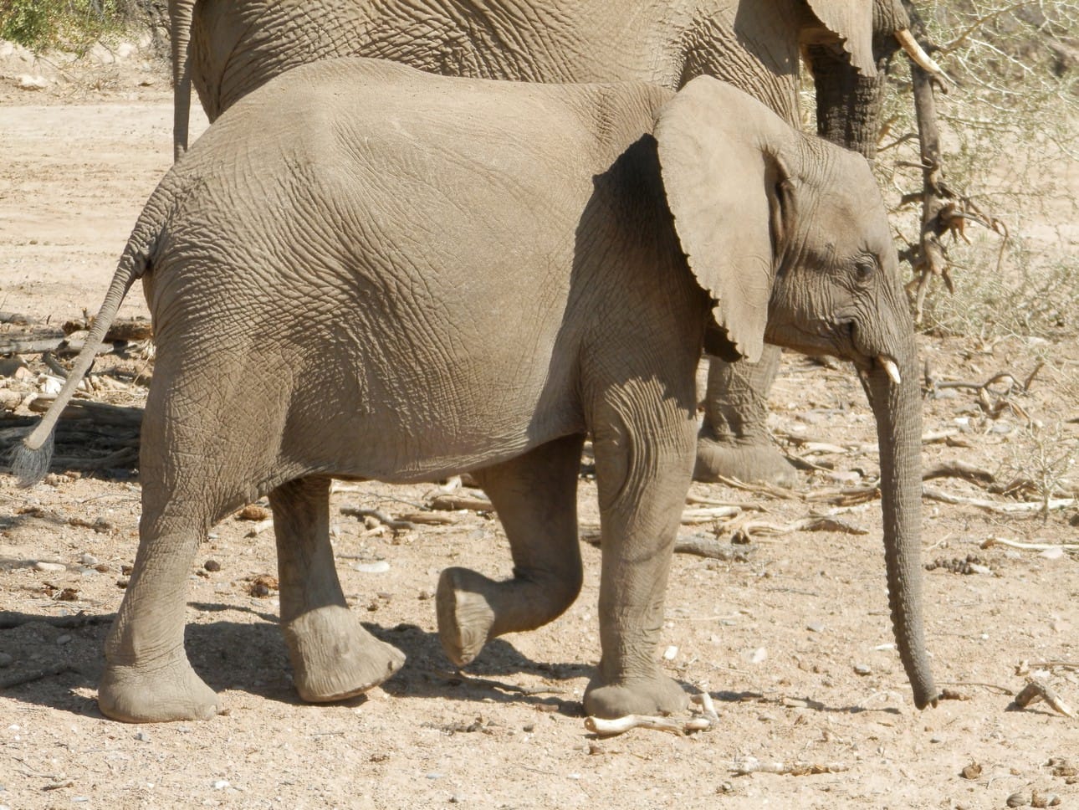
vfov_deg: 6.6
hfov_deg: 8.8
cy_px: 405
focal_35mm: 224
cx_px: 540
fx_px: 6984
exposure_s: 1/250
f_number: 5.4
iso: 80
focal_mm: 40
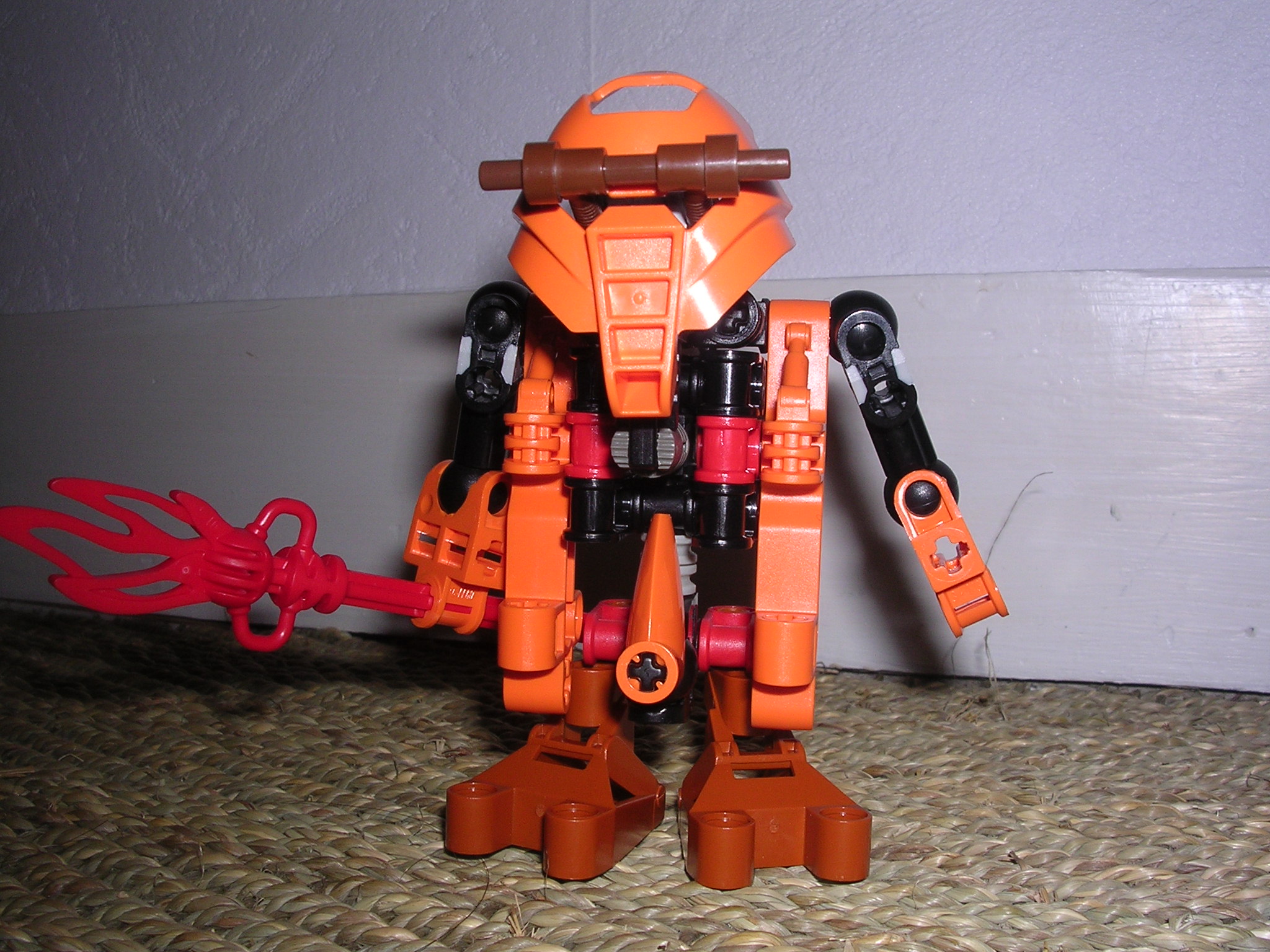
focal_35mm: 38
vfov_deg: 37.7
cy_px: 476
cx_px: 635
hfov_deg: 49.0
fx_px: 1394
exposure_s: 1/60.1
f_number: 5.6
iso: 100
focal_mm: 5.8
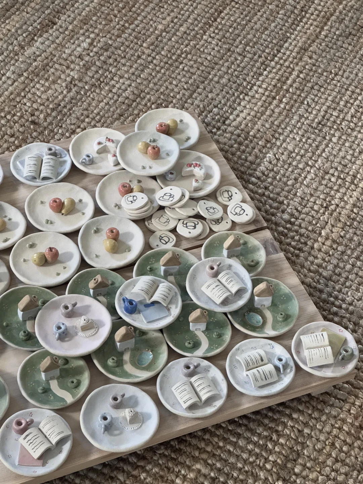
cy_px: 242
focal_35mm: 77
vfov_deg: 25.3
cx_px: 182
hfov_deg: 19.1
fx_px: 1077
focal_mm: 9
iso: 640
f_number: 2.8
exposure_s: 1/52
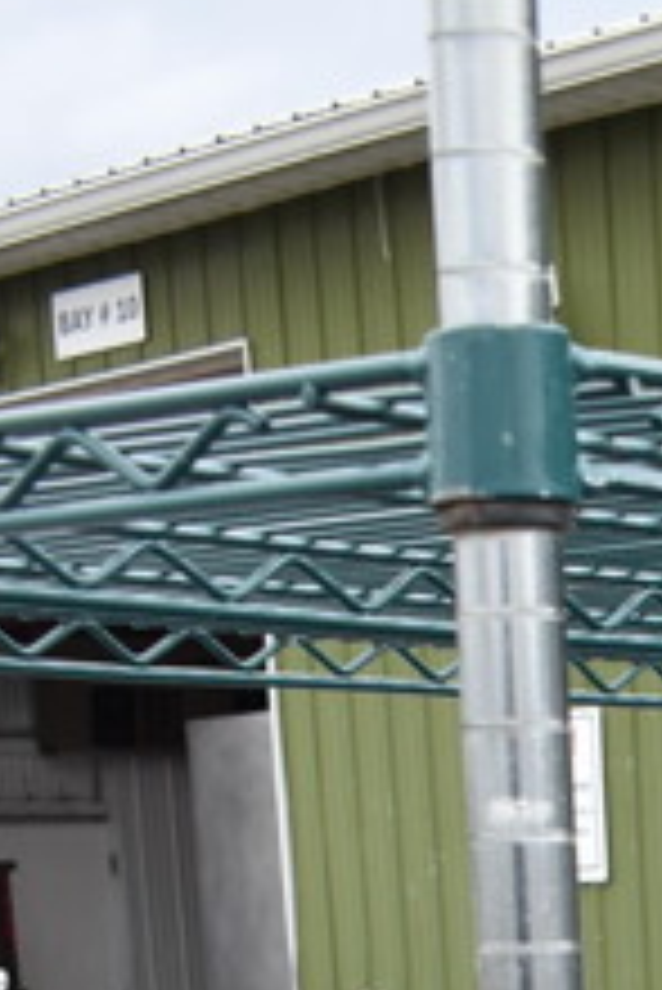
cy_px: 1838
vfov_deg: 15.4
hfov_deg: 11.5
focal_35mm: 112
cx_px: 1148
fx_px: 3084
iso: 200
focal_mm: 18
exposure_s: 1/160
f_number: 6.3
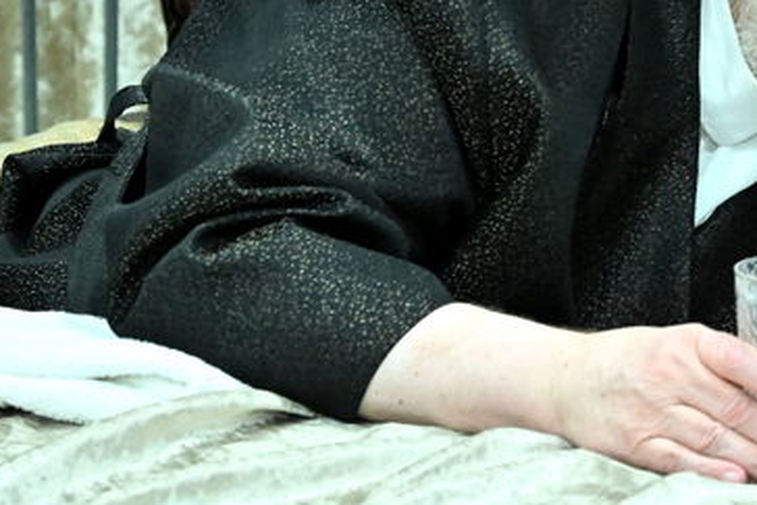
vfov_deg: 7.0
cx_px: 1425
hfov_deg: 9.9
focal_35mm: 196
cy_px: 119
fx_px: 4123
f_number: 5
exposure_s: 1/200
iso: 5000
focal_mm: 51
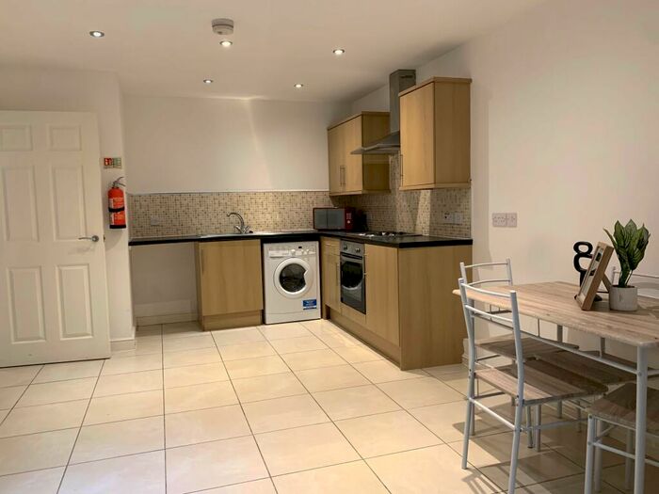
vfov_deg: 53.1
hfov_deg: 67.3
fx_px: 495
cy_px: 247
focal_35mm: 26
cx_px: 330
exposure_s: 1/60
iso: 160
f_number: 1.8
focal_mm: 4.25
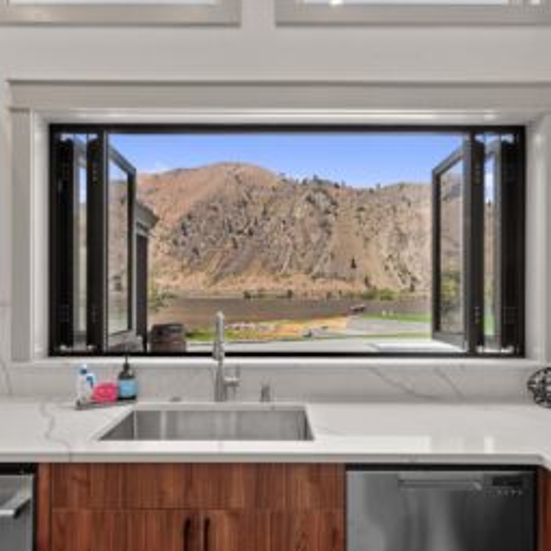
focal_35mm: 20
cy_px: 284
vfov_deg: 74.8
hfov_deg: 74.8
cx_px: 277
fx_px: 360
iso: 200
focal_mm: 15
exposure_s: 1/60
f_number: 7.1
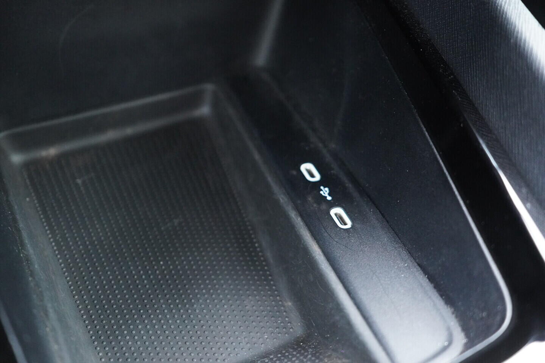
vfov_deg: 36.9
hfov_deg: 53.1
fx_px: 545
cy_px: 182
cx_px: 272
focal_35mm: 36
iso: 4000
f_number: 2.8
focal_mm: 24
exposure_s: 1/40
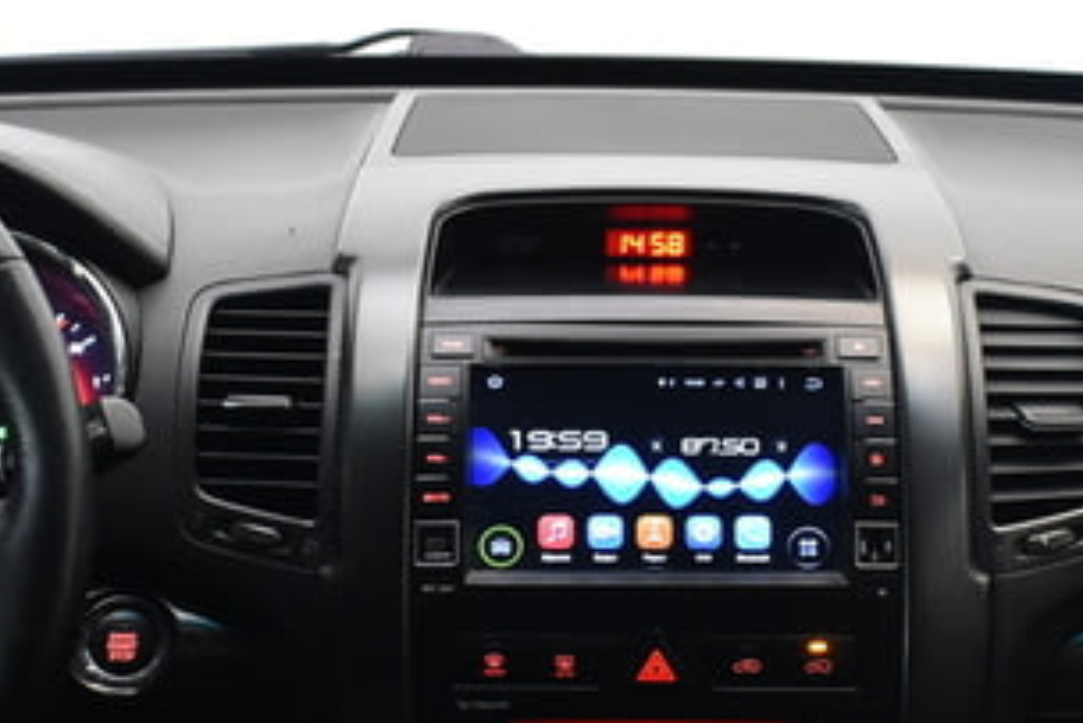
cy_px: 559
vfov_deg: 17.0
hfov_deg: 25.3
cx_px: 606
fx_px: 2408
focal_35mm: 80
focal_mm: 18
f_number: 3.5
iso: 1000
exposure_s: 1/30
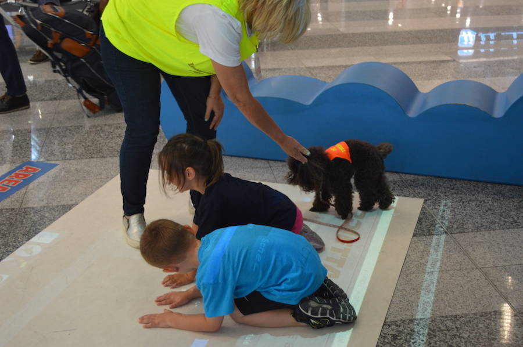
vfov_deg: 26.4
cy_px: 174
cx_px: 262
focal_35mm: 51
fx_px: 740
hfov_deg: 38.9
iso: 800
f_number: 4.5
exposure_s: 1/60
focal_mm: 34
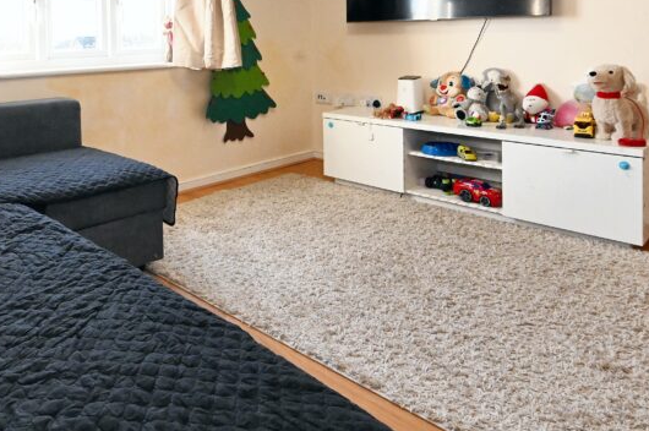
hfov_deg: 61.0
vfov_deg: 41.4
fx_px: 522
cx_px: 182
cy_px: 46
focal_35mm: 29
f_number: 10
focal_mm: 15
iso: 6400
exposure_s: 1/200
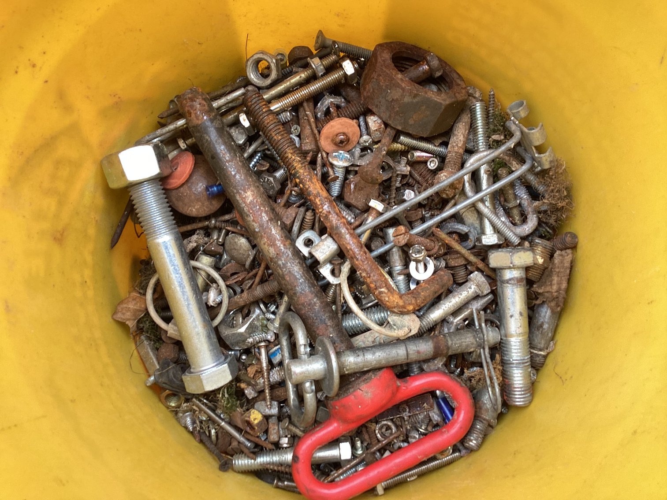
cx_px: 334
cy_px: 250
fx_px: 597
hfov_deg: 58.3
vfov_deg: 45.4
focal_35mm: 31
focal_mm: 3.3
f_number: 2.4
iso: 25
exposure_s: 1/120
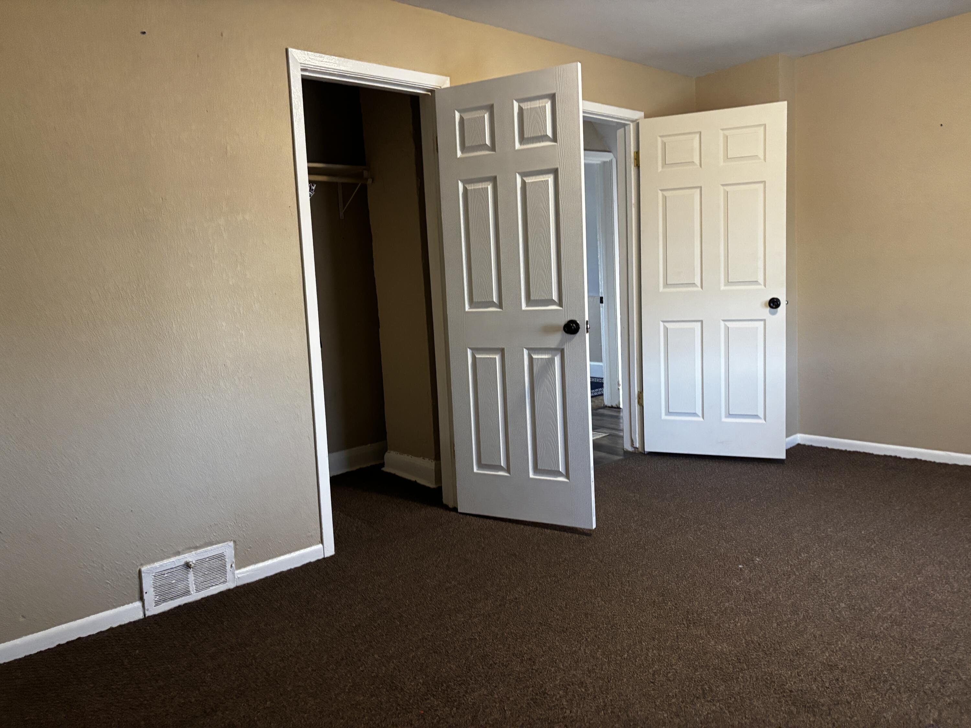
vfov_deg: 53.1
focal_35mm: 26
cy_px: 364
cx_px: 486
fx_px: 729
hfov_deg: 67.3
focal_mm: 5.96
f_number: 1.6
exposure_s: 1/60
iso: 320
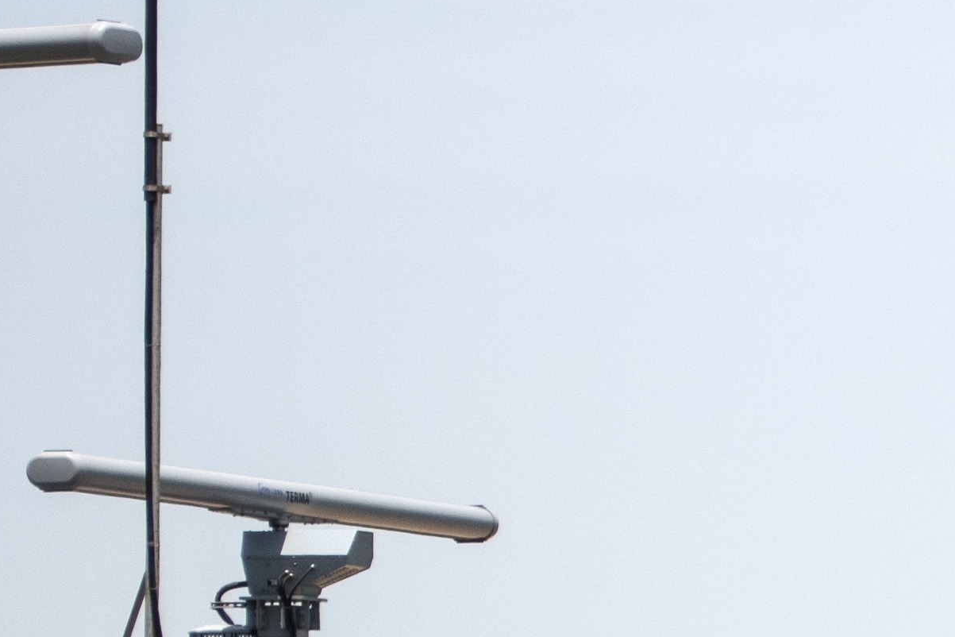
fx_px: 9098
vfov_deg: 4.0
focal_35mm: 343
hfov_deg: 5.8
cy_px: 879
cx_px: 2023
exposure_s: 1/5000
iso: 100
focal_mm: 50
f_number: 2.8
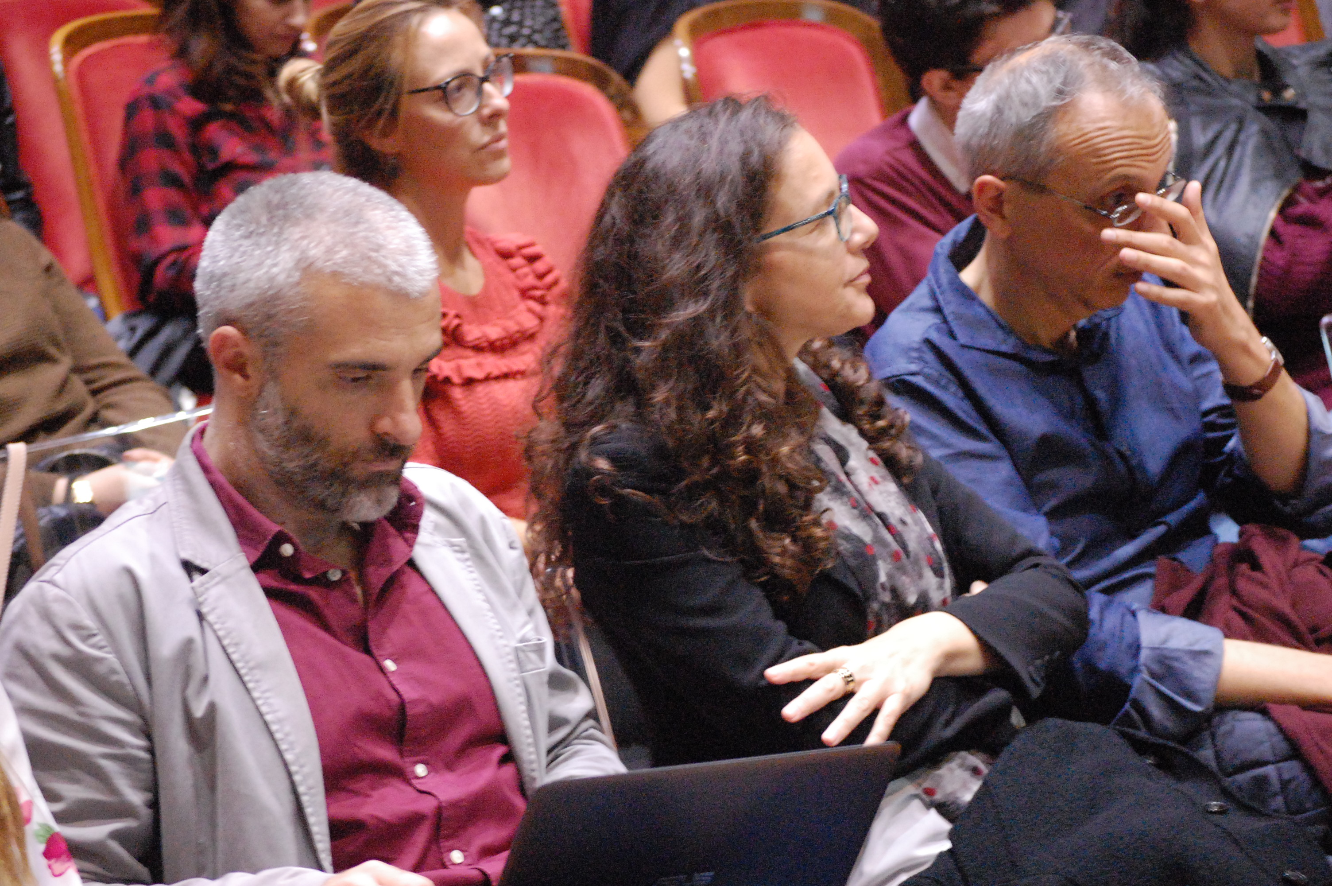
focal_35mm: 150
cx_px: 666
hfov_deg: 13.7
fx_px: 5545
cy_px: 443
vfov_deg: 9.1
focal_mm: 100
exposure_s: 1/40
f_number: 4.5
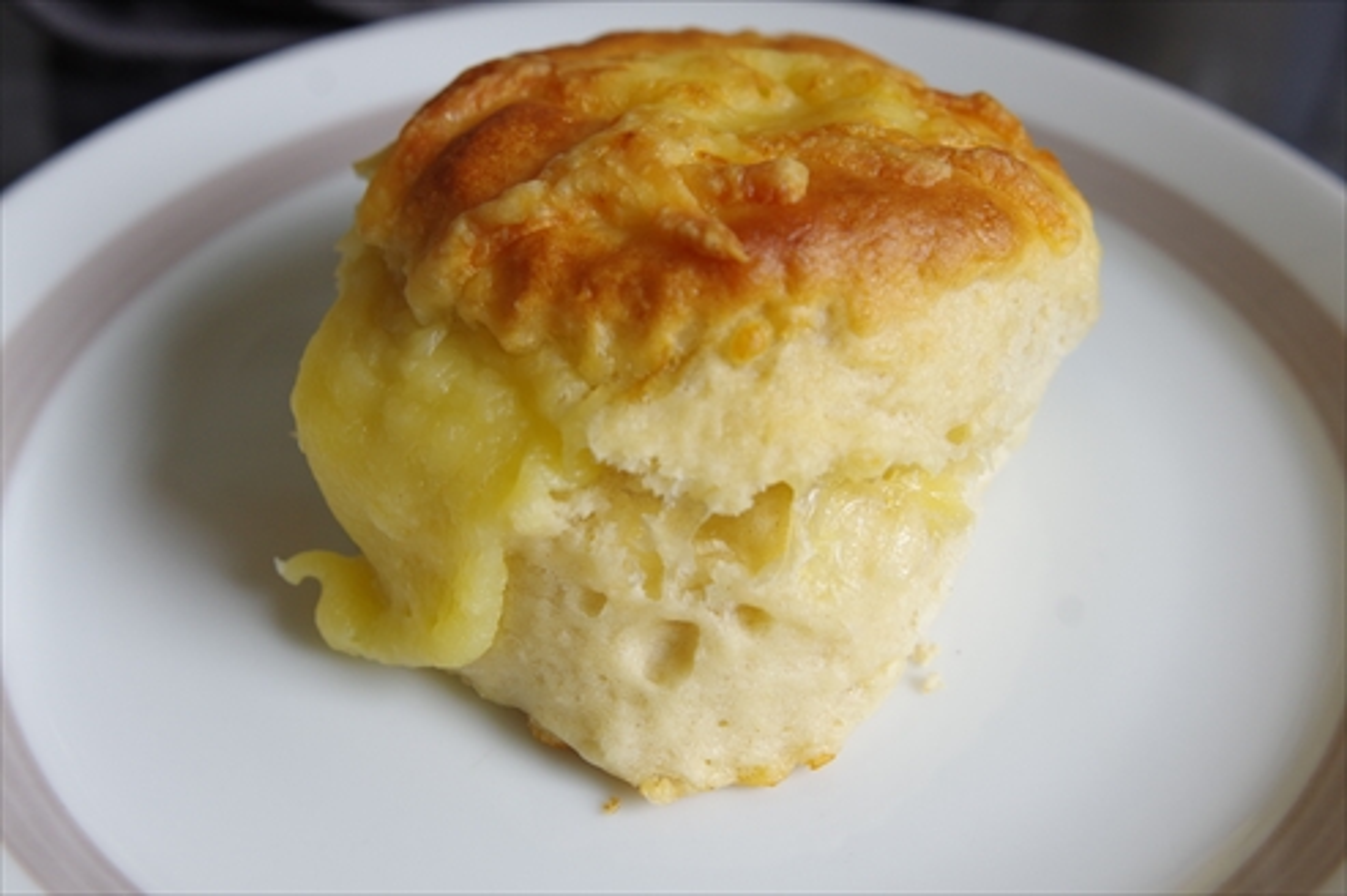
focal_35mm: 39
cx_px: 674
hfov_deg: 49.6
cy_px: 448
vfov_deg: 34.2
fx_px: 1458
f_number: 5
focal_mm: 26
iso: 800
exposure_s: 1/60
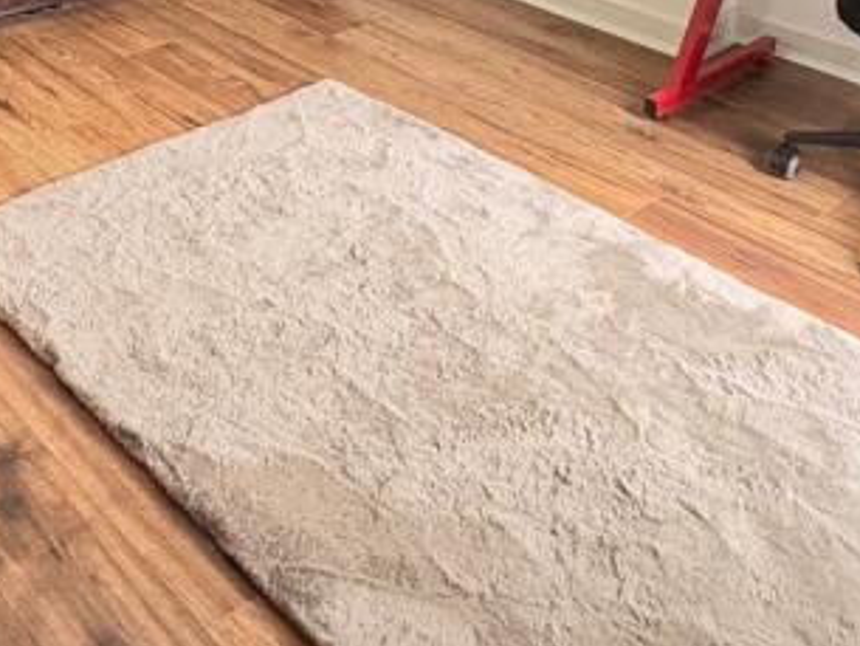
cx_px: 257
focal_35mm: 47
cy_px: -144
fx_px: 1168
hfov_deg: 39.7
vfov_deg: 27.0
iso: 800
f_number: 2.2
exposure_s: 1/50
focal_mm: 2.22
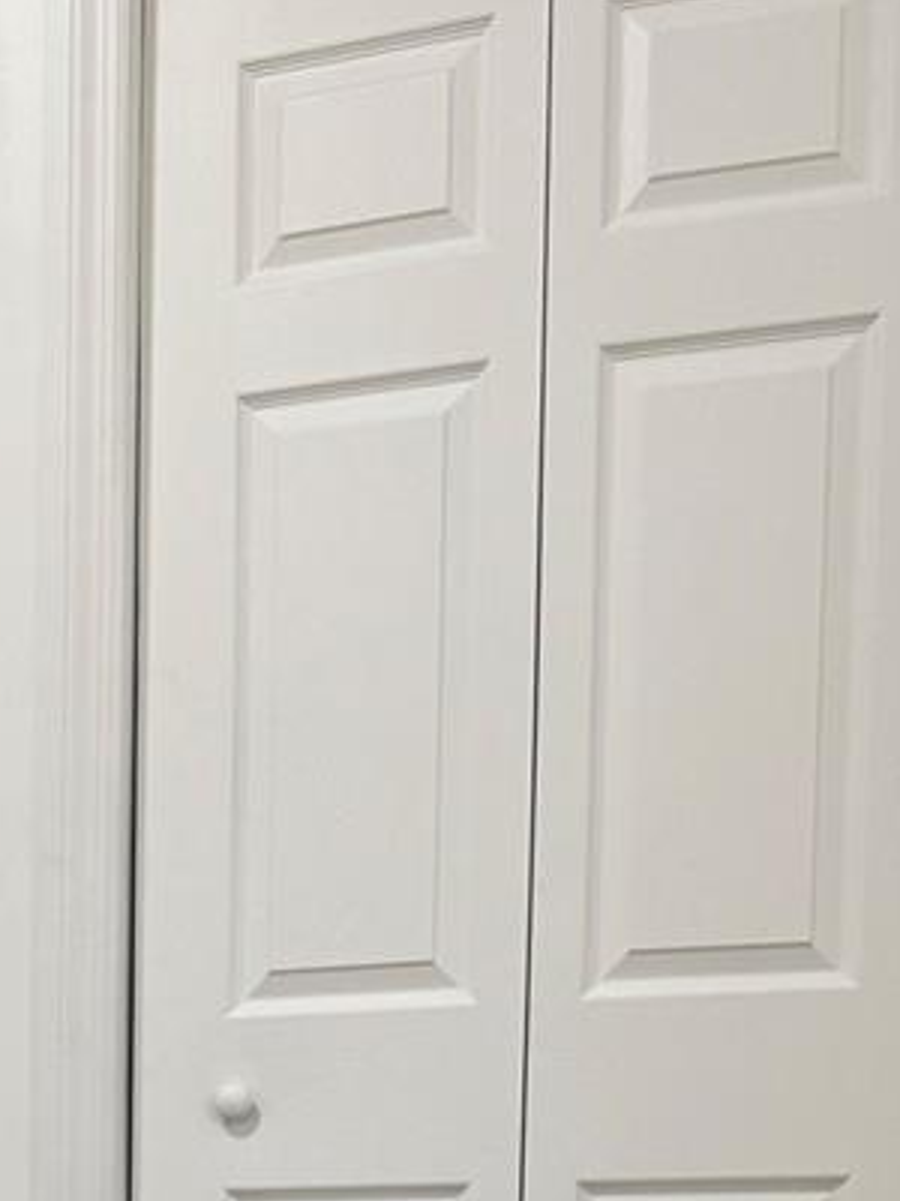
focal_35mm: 72
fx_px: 2496
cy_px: 1501
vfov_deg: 24.2
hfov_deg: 18.9
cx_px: -282
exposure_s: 1/60
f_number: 1.78
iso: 160
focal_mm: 6.76
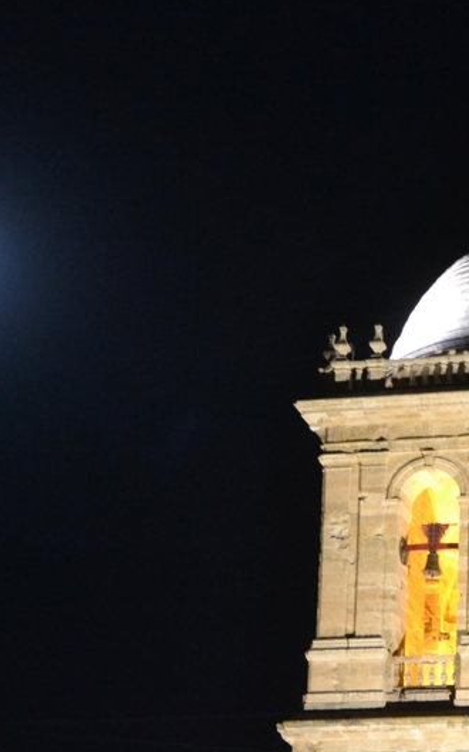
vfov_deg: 16.1
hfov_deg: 10.1
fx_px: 2662
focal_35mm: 130
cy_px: 374
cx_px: 338
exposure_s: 1/8
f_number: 5
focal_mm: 50
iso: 3200
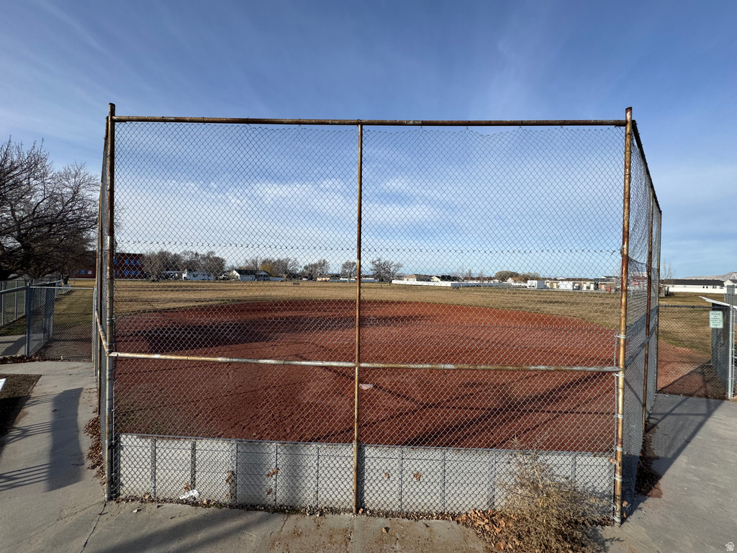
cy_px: 276
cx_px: 368
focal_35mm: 14
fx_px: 298
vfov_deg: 85.7
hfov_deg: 102.1
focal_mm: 2.22
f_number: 2.2
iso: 50
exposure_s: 1/2273
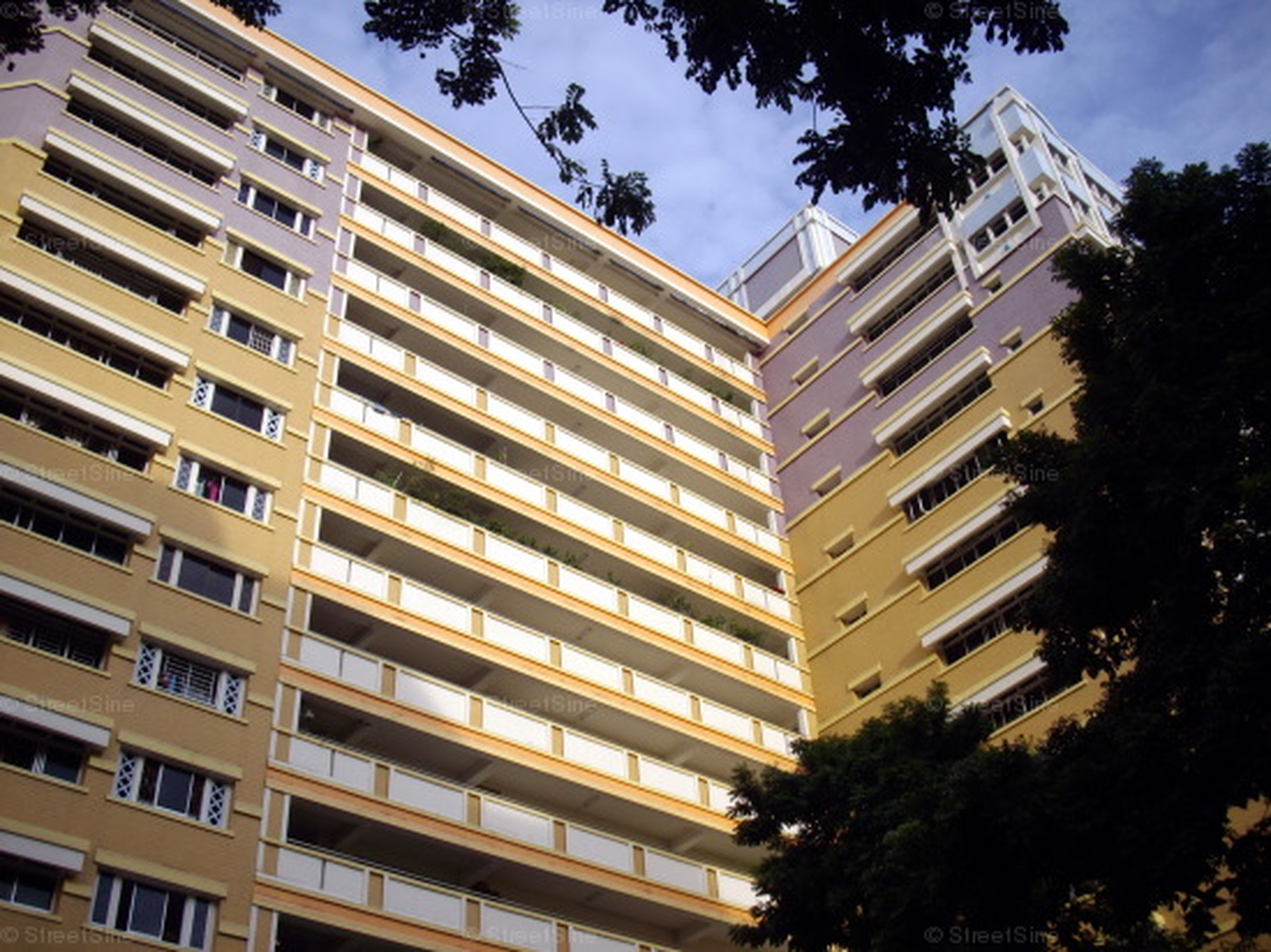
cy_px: 476
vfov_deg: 38.6
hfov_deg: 50.2
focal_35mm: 37
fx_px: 1358
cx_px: 636
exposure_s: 1/160
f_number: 5.6
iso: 80
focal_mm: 6.2
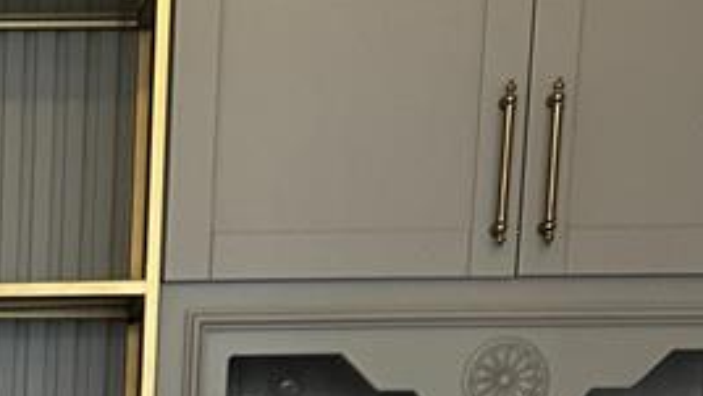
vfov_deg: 8.6
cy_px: 1039
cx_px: -278
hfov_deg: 16.0
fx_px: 2331
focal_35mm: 125
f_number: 1.78
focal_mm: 6.86
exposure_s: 1/50
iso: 200
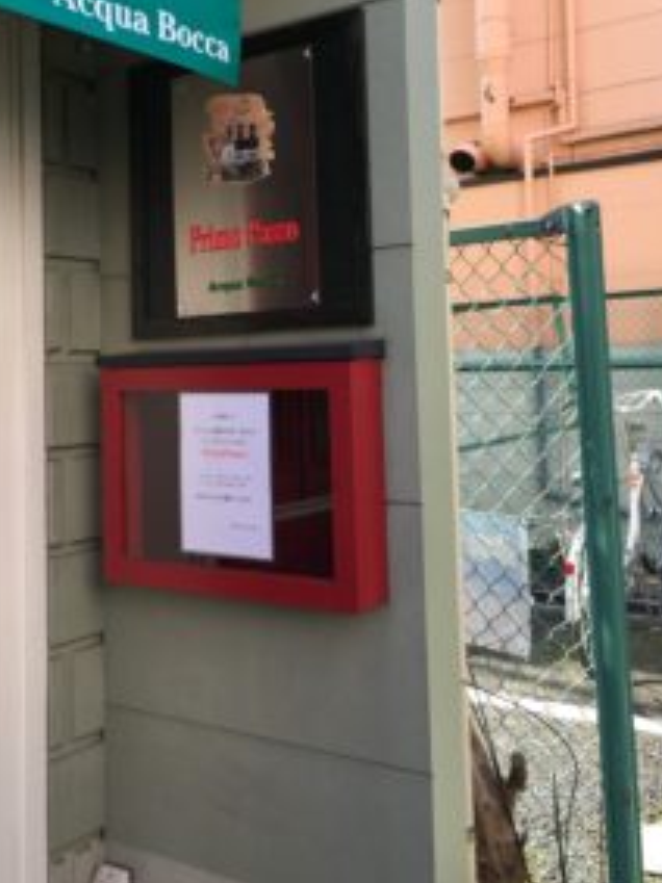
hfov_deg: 35.0
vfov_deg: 45.3
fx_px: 1046
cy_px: 312
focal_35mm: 41
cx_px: 269
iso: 25
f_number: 2.2
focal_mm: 4.15
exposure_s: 1/184
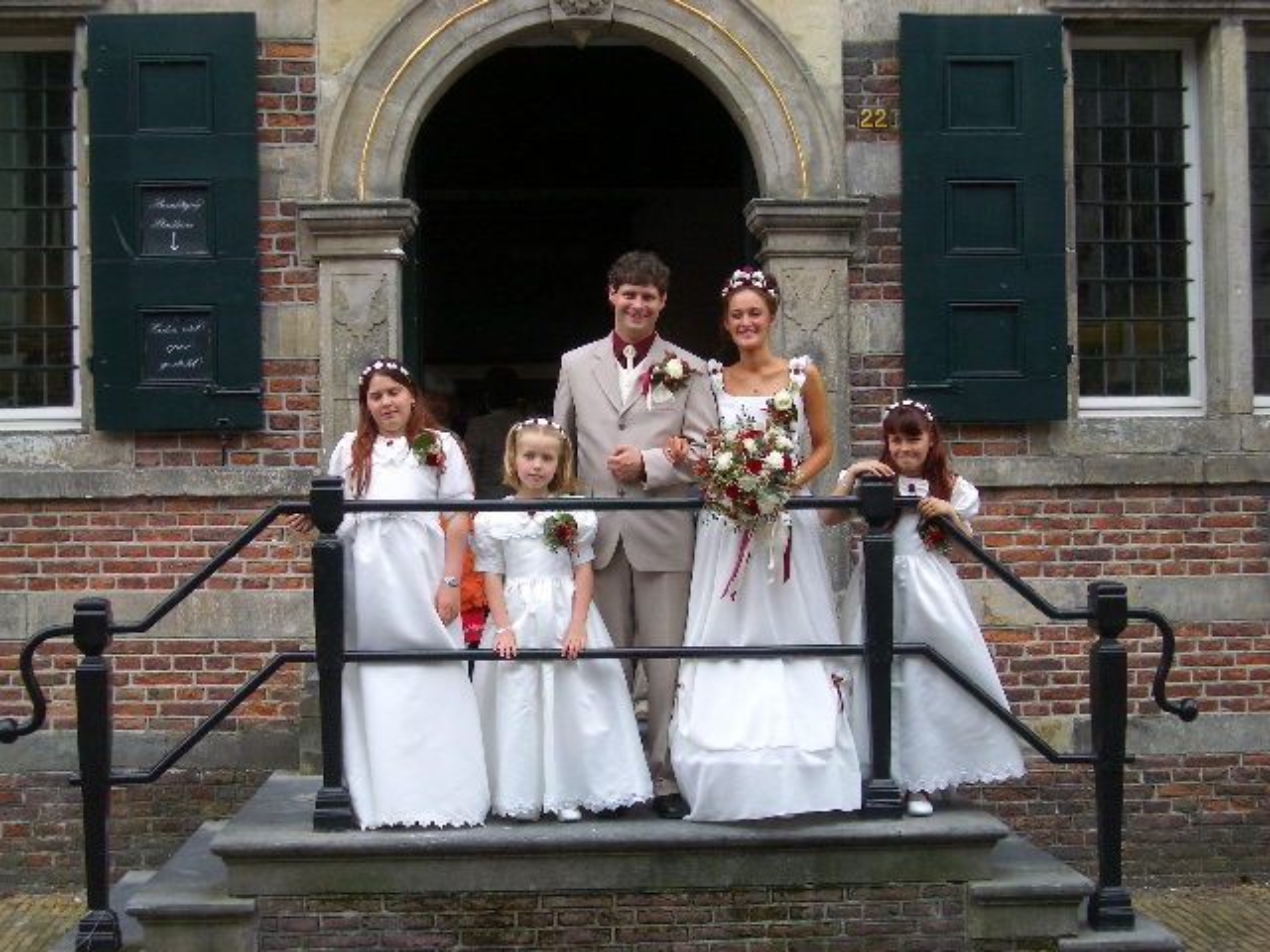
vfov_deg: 29.7
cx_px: 635
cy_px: 476
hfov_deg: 38.9
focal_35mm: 49
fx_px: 1798
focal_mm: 8.2
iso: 50
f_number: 3.1
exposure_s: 1/125
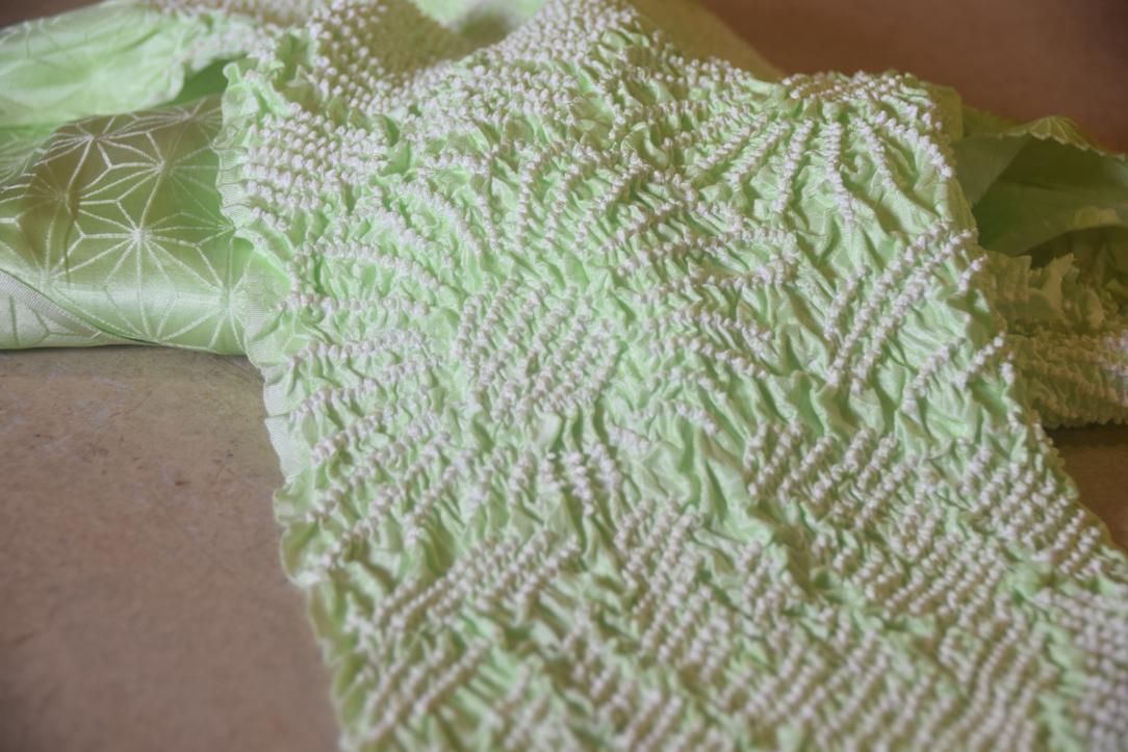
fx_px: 2914
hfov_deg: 21.9
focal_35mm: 93
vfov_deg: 14.7
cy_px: 376
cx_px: 564
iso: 400
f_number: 5.6
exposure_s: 1/125
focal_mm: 62
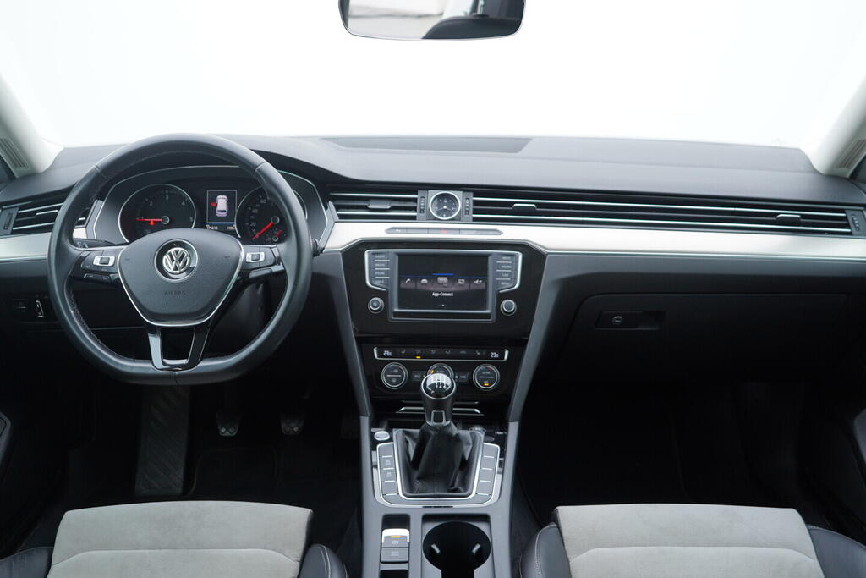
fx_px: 866
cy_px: 289
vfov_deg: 36.9
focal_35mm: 36
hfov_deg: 53.1
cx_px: 433
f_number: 2.8
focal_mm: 24
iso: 125
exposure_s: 1/40
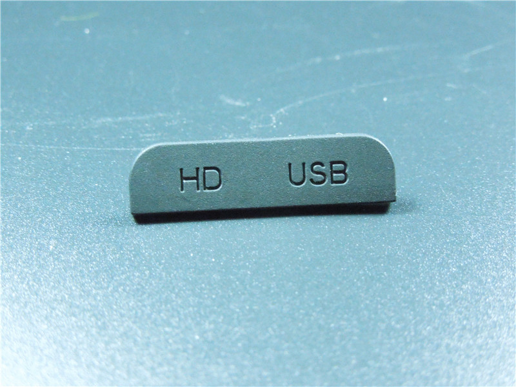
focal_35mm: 54
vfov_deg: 27.0
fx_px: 805
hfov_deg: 35.5
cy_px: 194
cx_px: 258
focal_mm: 9.8
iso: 3200
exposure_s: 1/100
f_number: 4.2
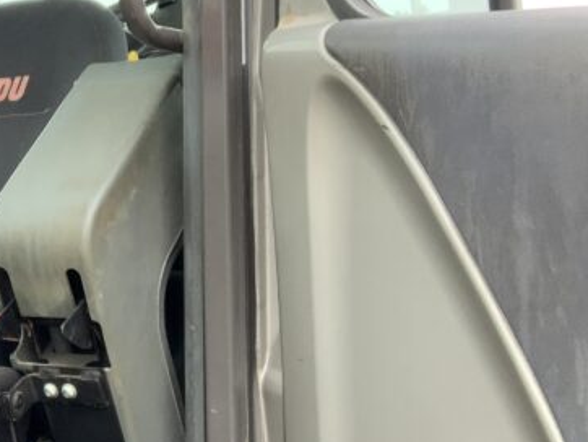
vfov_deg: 18.0
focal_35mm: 82
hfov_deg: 22.1
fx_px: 1394
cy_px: 281
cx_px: -114
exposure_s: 1/122
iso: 64
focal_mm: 3
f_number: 1.8
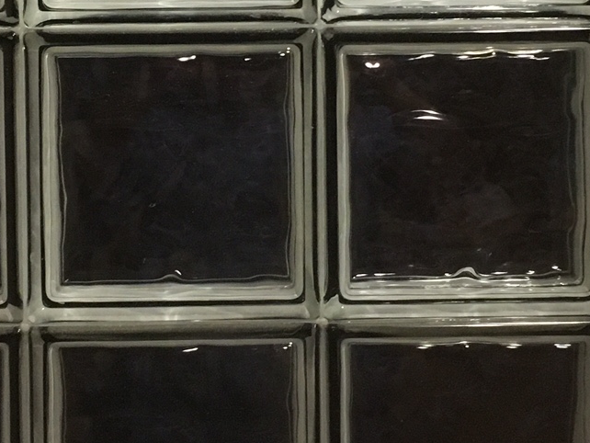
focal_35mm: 91
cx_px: 266
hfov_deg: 21.5
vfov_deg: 16.0
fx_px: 1552
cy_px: 28
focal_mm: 4.15
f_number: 2.2
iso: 160
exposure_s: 1/30
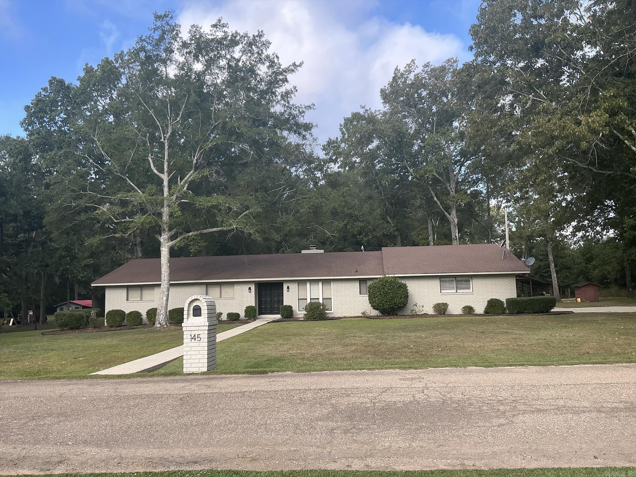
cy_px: 238
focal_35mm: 28
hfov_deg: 63.4
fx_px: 514
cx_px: 318
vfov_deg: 49.7
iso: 25
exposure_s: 1/500
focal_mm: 3
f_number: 1.8
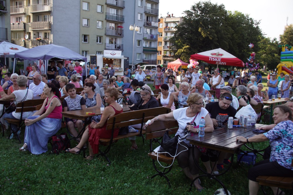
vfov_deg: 36.9
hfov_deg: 53.1
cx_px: 146
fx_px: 293
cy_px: 98
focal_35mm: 36
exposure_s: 1/160
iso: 100
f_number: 4
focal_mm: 24
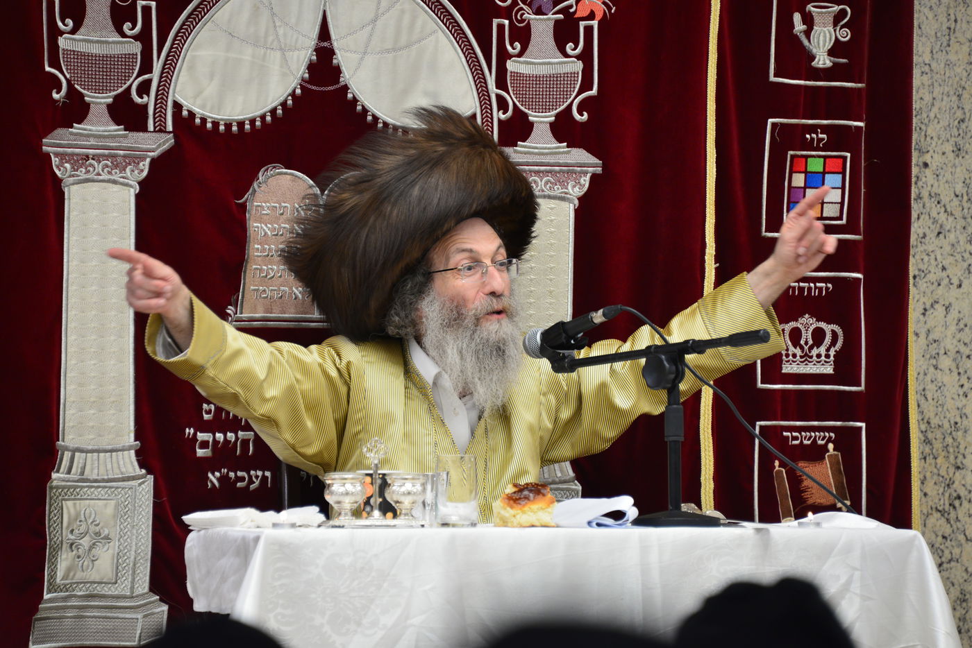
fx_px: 8101
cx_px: 486
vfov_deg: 4.6
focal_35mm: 300
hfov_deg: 6.9
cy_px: 324
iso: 1250
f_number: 5.6
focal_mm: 300
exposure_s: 1/100
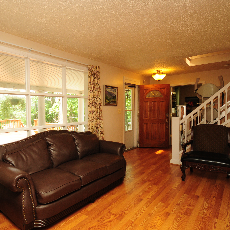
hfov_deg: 68.6
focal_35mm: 22
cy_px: 115
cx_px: 78
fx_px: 163
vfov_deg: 70.5
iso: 500
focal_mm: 11
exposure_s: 1/250
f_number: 3.5
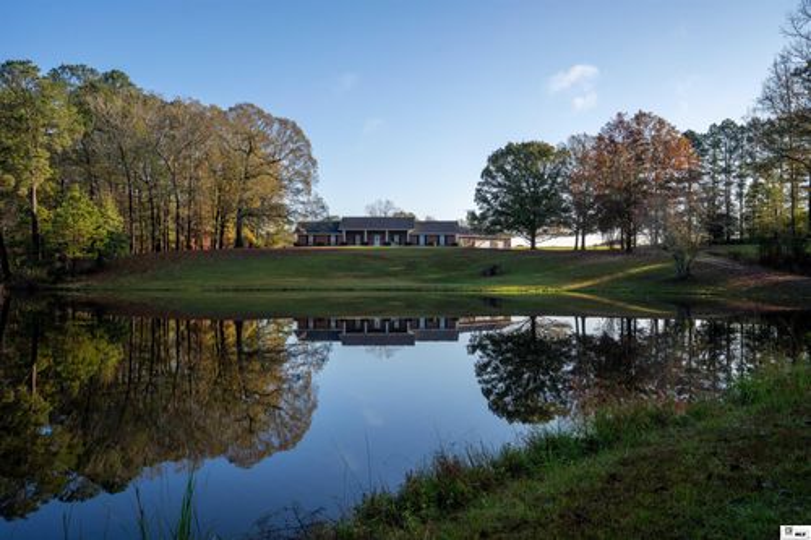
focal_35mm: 30
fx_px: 676
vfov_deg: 43.6
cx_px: 406
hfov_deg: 61.9
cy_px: 270
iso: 100
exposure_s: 1/800
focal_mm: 30
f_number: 8
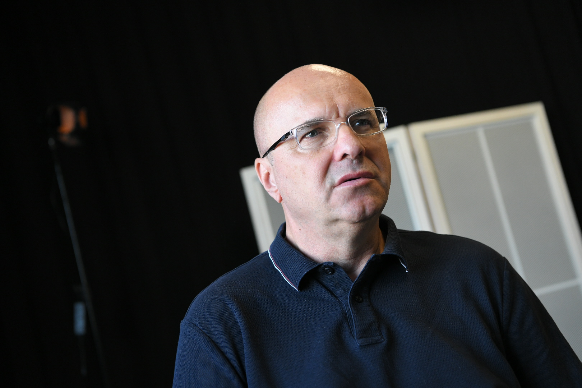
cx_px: 291
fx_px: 889
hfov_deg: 36.2
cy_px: 194
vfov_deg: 24.6
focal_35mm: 55
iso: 2000
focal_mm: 55
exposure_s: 1/320
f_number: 4
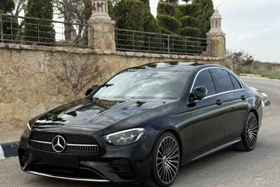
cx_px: 137
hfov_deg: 31.4
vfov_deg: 21.1
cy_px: 134
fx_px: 498
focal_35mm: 64
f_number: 1.78
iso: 80
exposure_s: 1/675
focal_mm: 6.76
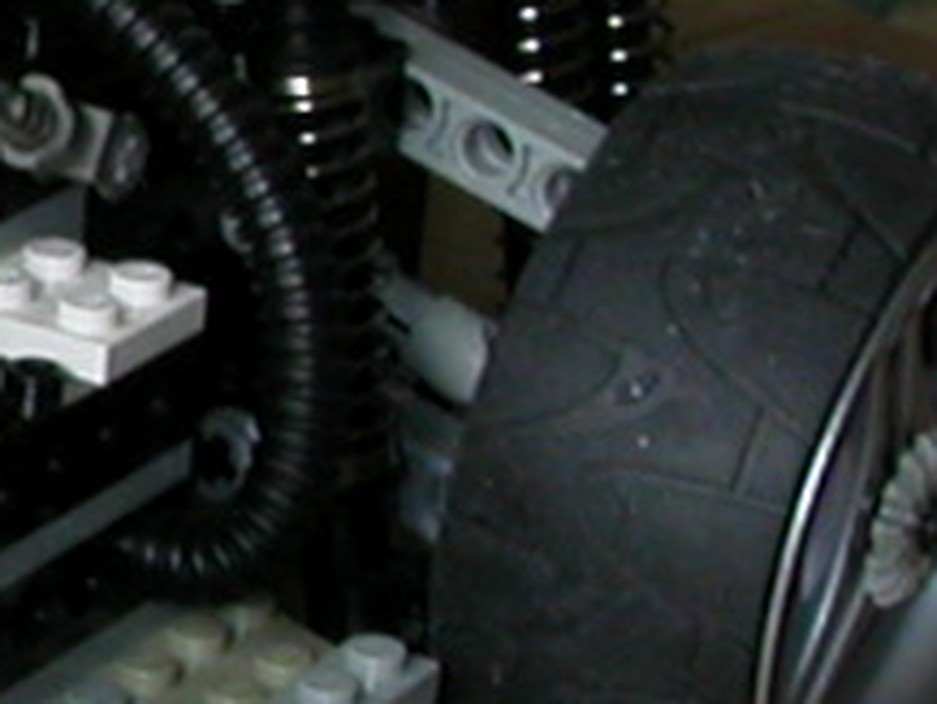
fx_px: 5904
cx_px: -890
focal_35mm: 218
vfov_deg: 6.8
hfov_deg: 8.6
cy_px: 441
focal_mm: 5.6
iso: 100
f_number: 4.5
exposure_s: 1/82.6
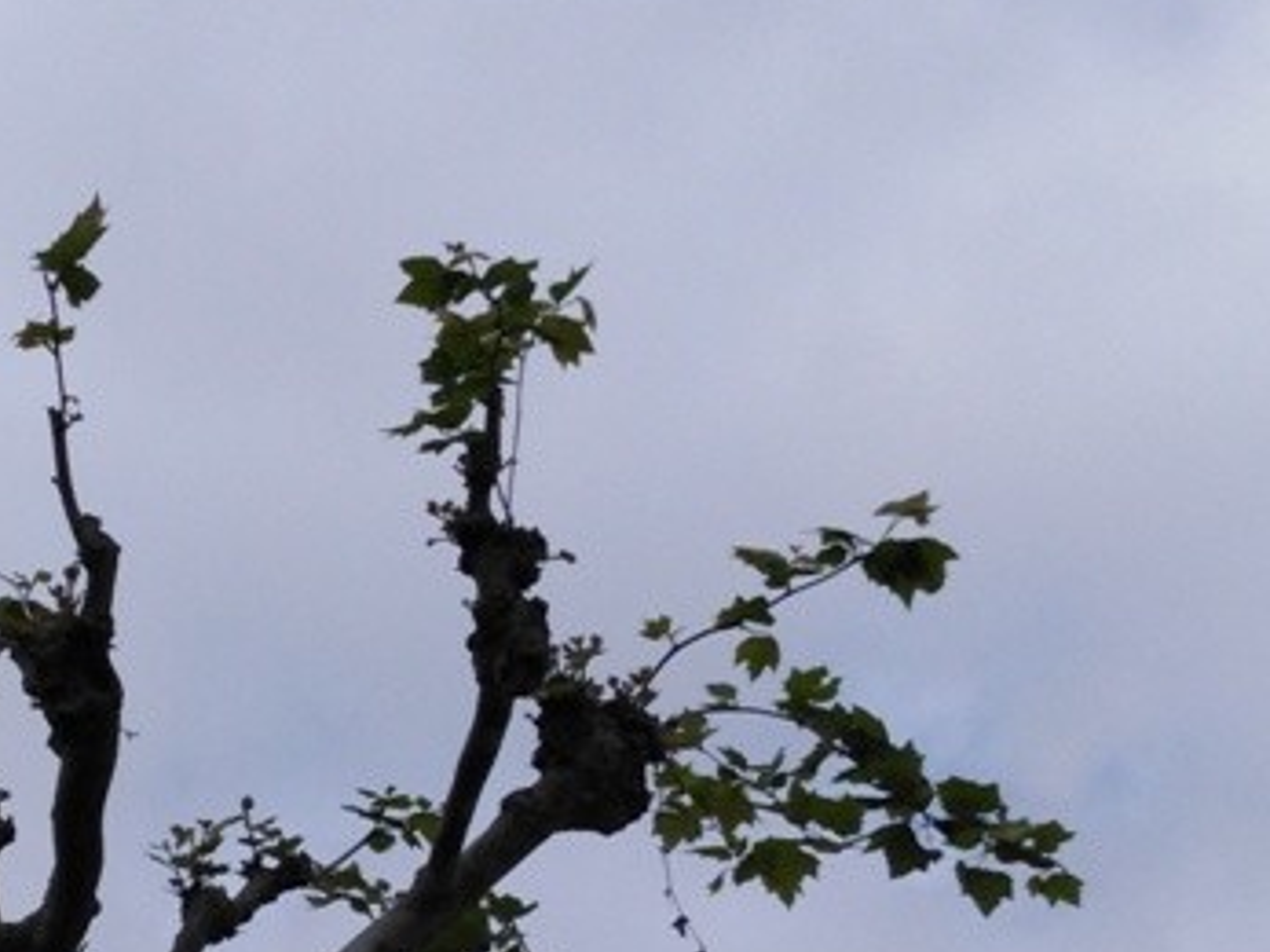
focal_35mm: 48
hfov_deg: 37.5
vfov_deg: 29.1
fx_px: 1760
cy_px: 853
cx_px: 165
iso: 102
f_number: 2.2
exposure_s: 1/3408
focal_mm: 3.46
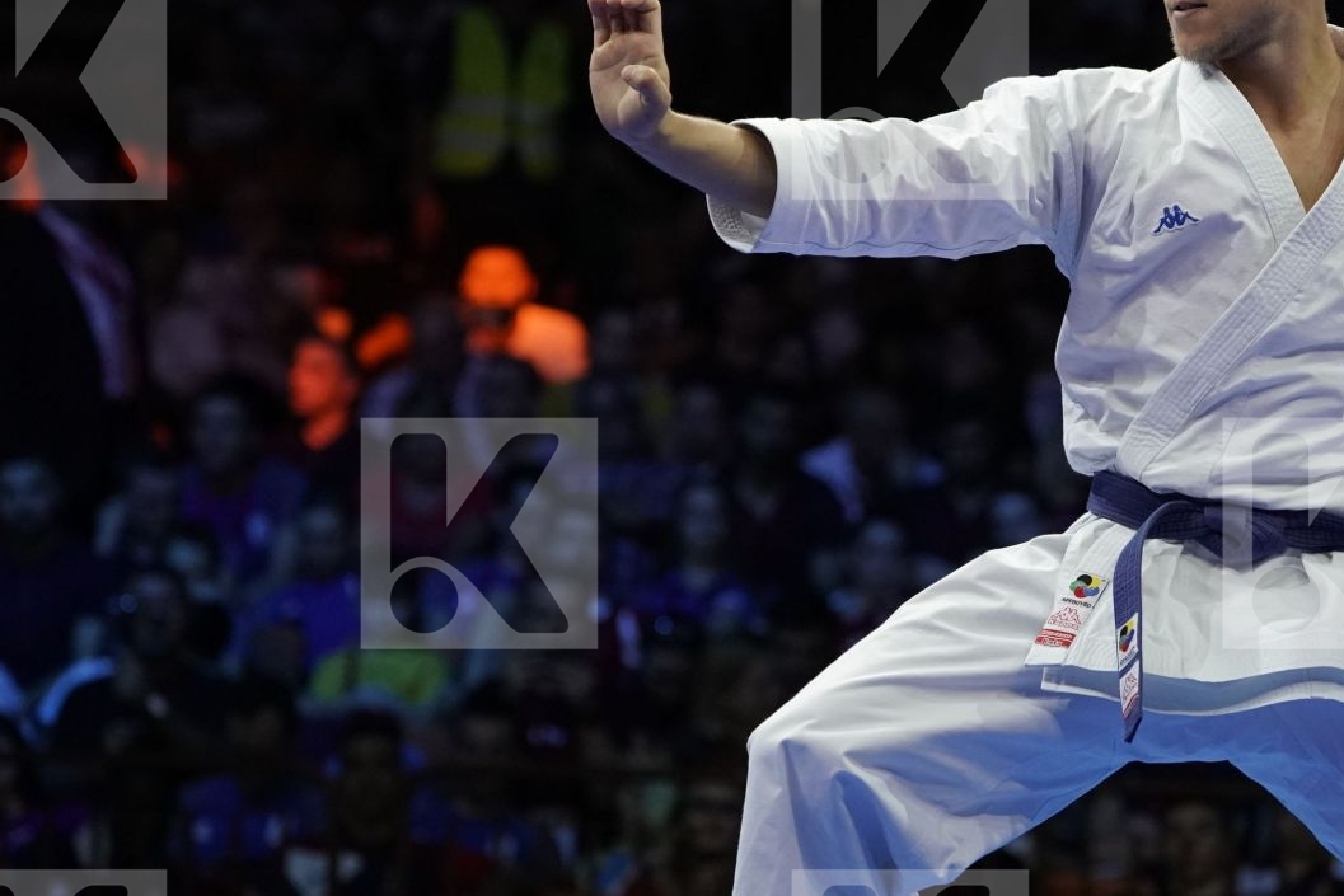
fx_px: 11761
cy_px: 534
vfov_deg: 4.4
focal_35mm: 315
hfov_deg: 6.5
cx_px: 910
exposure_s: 1/500
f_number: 5.6
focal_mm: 185
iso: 3200
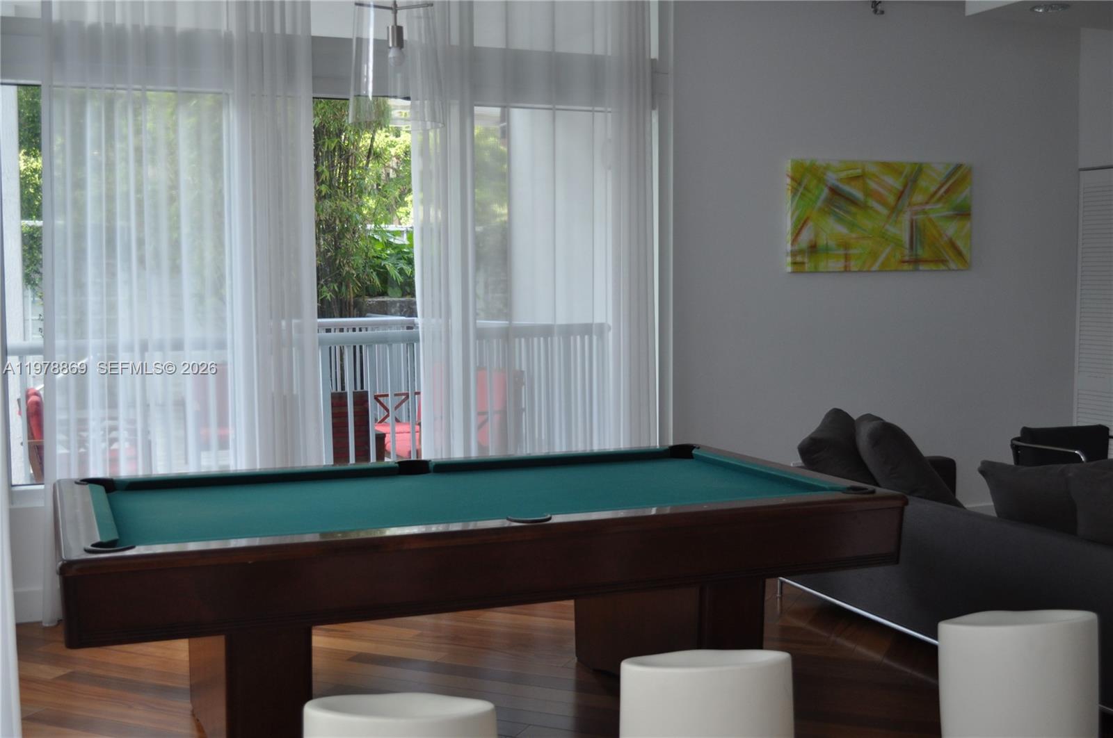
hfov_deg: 49.6
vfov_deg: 34.1
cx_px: 556
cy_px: 369
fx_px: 1204
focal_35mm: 39
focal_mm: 26
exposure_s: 1/100
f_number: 4.2
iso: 400
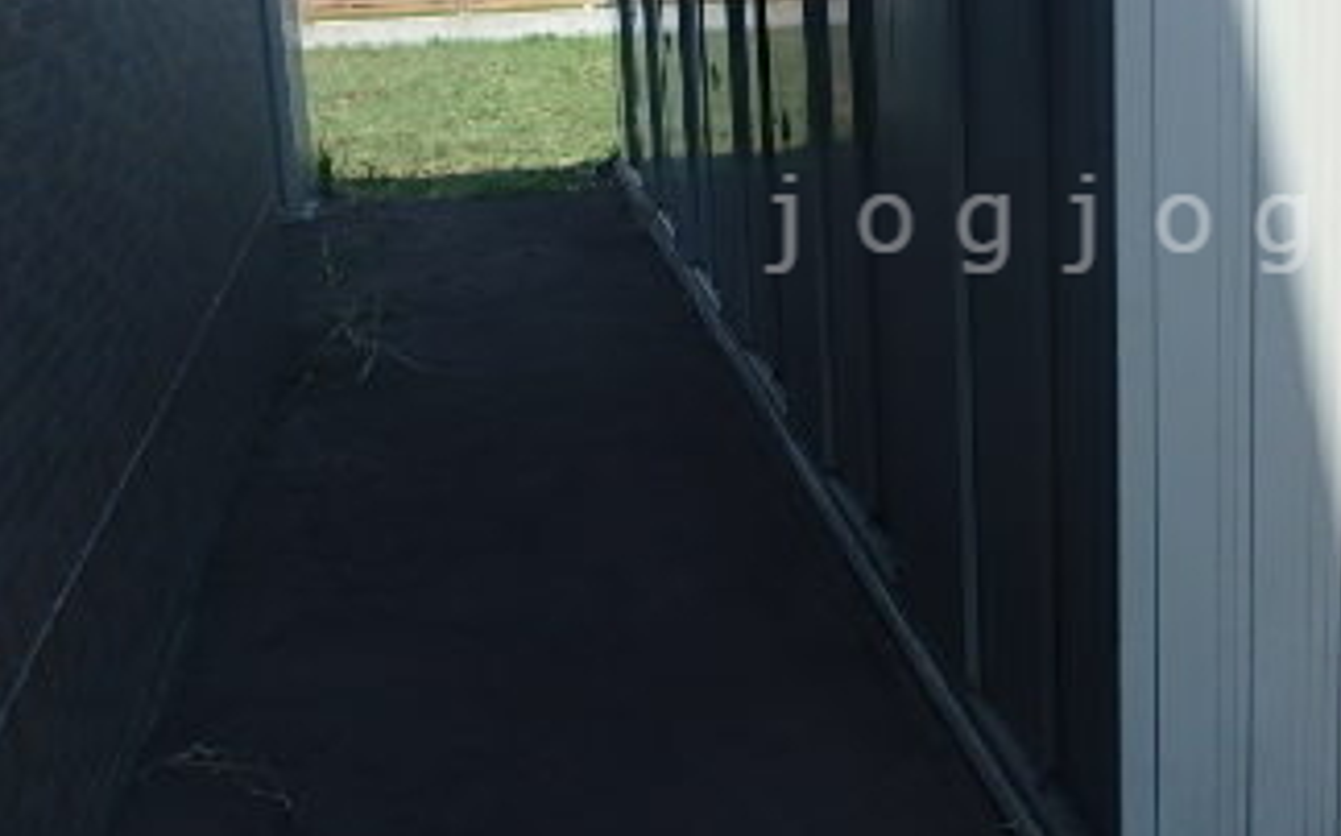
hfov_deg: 43.5
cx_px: 1047
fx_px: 1607
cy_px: 223
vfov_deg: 28.8
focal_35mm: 44
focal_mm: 3.7
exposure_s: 1/800
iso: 125
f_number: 3.5
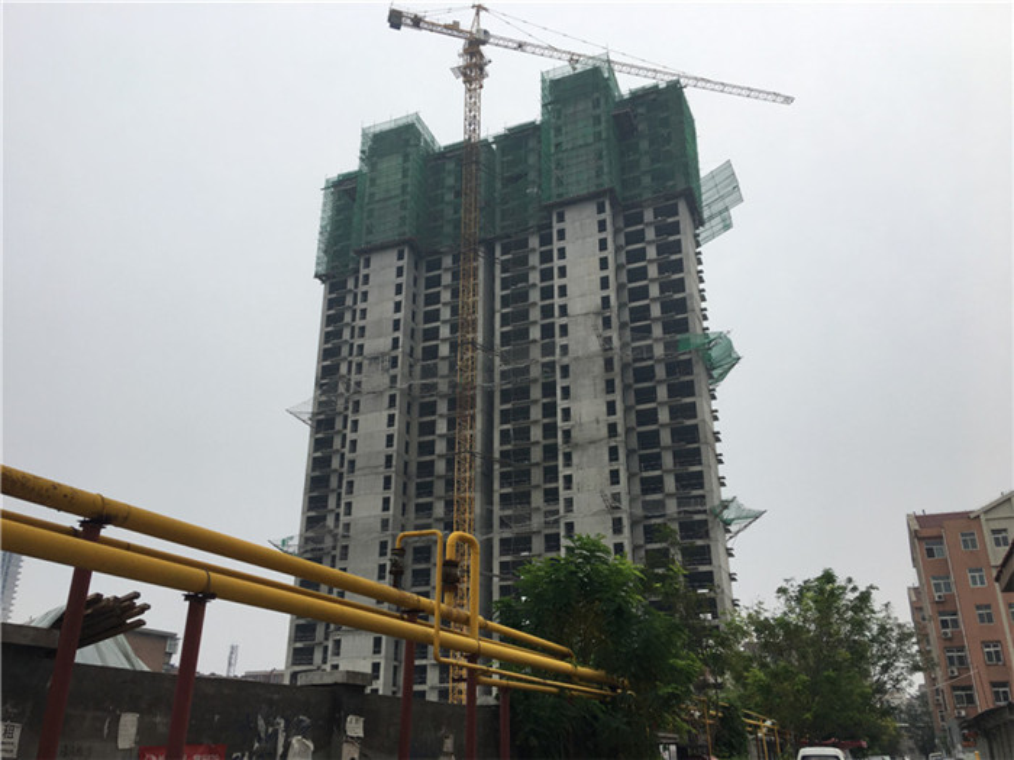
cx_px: 507
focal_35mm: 29
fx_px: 849
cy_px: 380
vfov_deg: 48.2
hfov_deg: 61.7
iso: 25
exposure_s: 1/1570
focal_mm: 4.15
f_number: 2.2
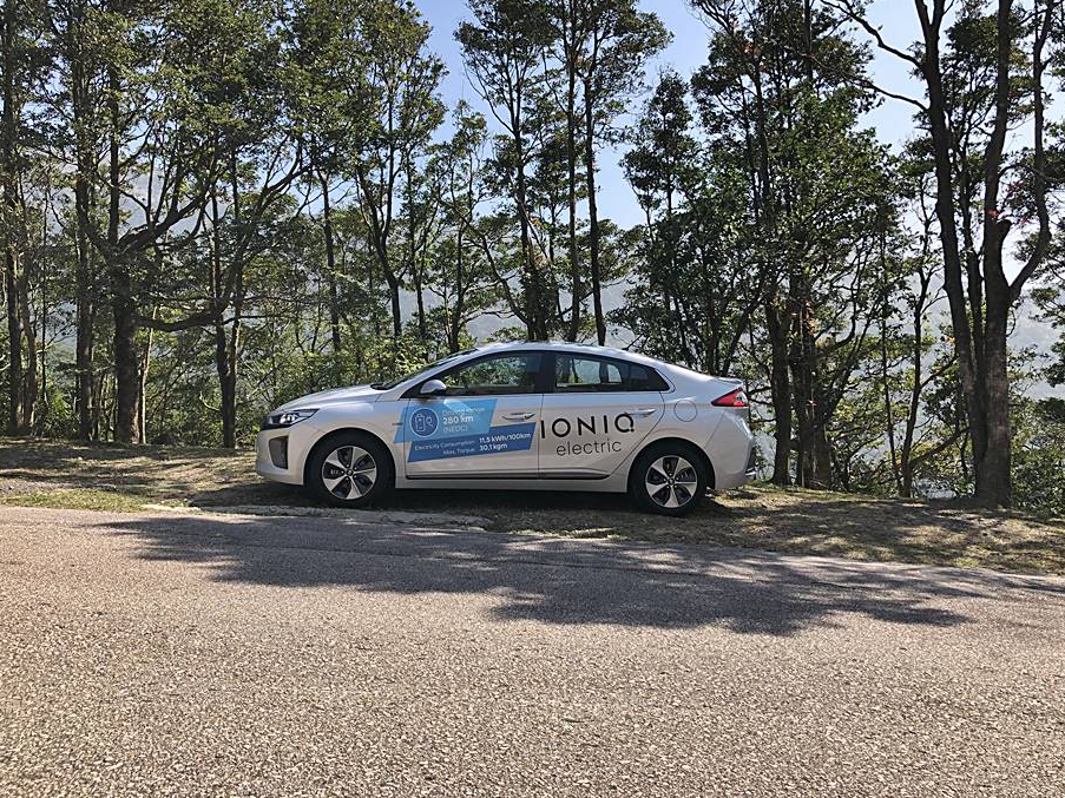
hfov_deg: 58.4
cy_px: 364
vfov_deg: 45.4
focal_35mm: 31
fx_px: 954
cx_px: 531
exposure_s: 1/1130
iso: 20
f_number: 1.8
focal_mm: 3.99
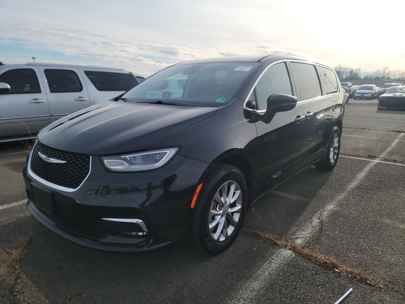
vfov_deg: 56.8
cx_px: 202
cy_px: 152
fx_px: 281
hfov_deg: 71.6
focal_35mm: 24
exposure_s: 1/842
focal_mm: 6.7
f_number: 1.8
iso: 50
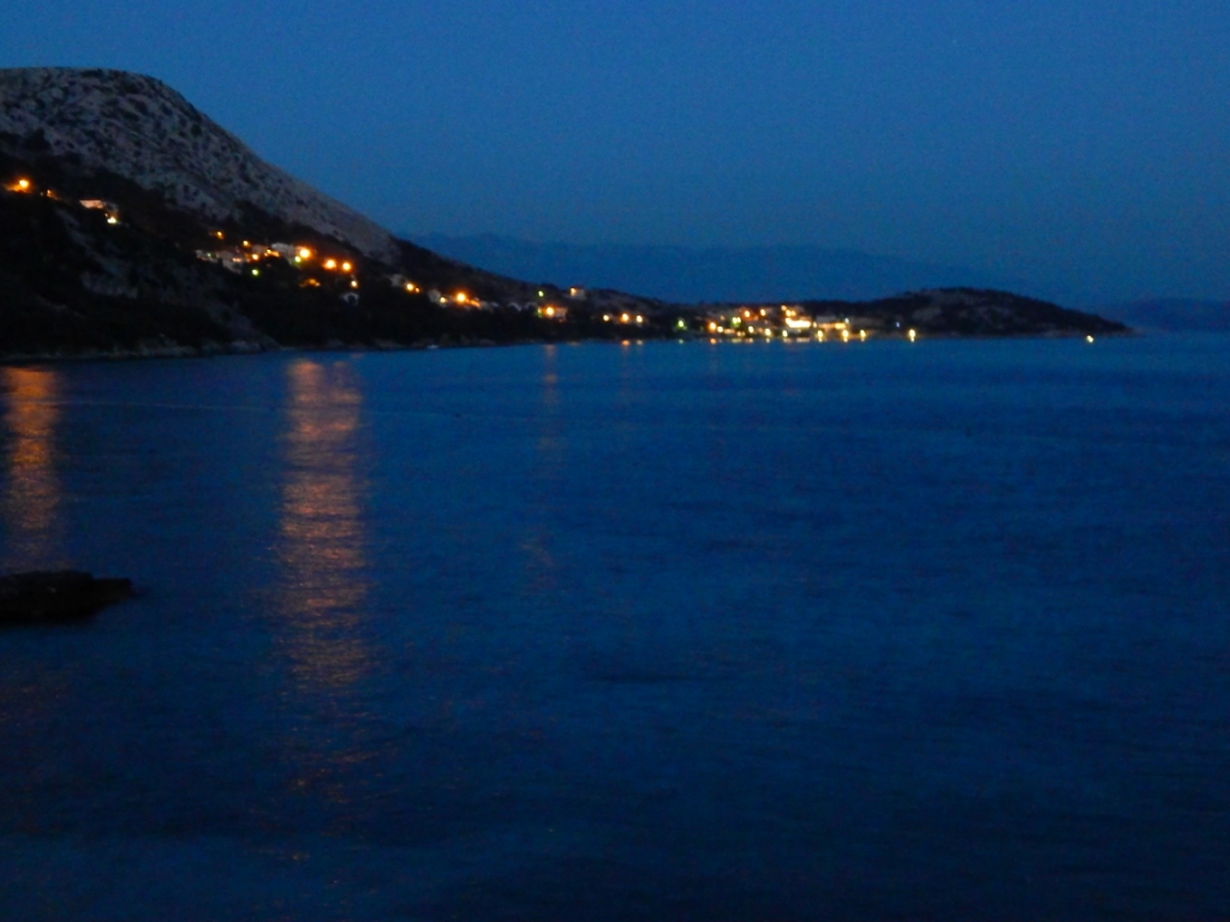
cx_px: 615
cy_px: 461
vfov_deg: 27.0
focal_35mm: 54
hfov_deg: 35.5
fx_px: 1919
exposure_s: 1
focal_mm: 9.7
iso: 1600
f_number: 3.8
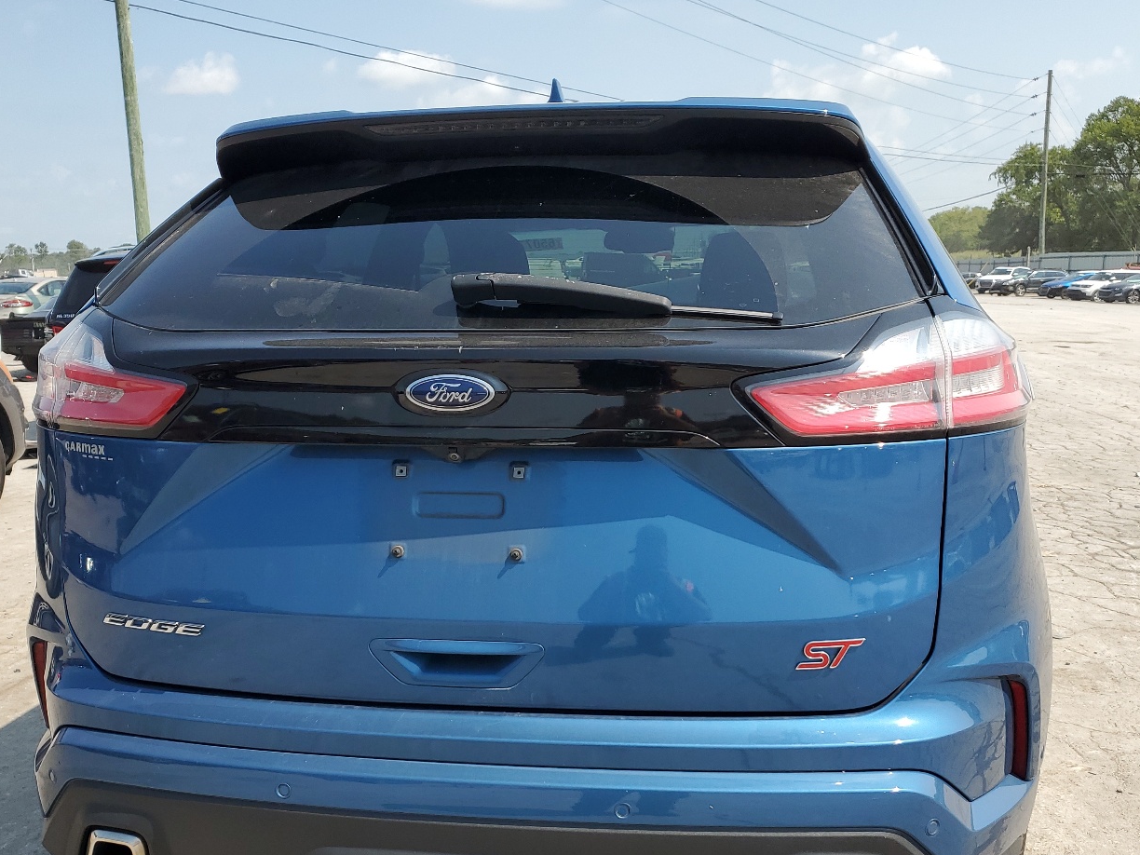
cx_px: 555
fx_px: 1120
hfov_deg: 54.0
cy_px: 522
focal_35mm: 34
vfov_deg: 41.6
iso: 50
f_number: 1.5
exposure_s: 1/2500
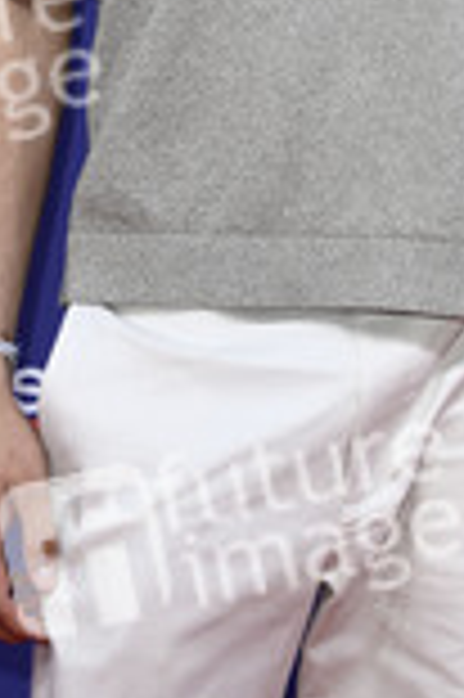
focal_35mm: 175
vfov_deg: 11.5
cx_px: 360
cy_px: -144
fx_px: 3391
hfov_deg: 7.8
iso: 800
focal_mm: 68
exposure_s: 1/200
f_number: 5.6
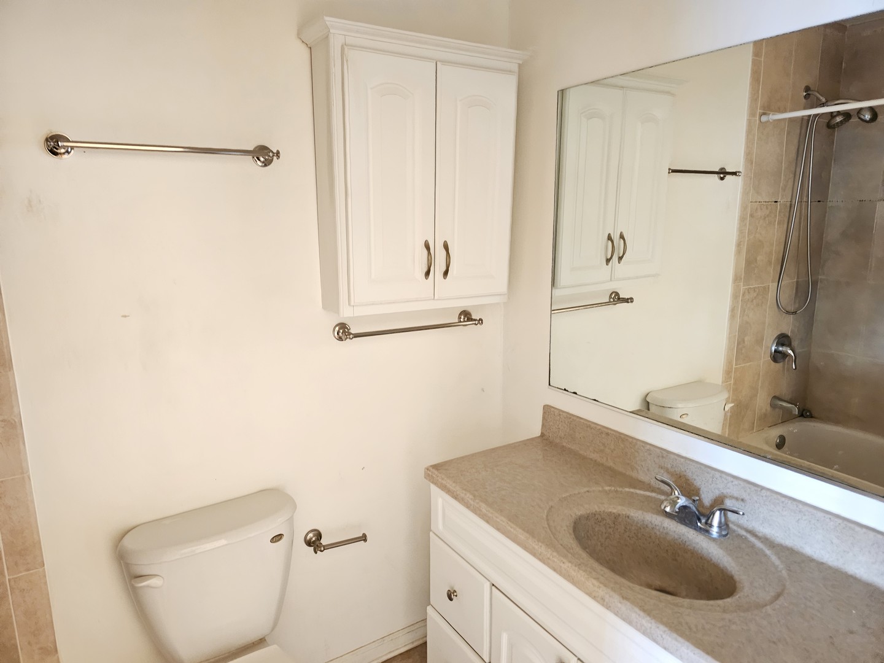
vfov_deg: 58.9
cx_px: 442
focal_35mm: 23
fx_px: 587
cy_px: 332
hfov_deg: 73.9
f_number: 1.7
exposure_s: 1/17.2
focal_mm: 6.3
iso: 1250
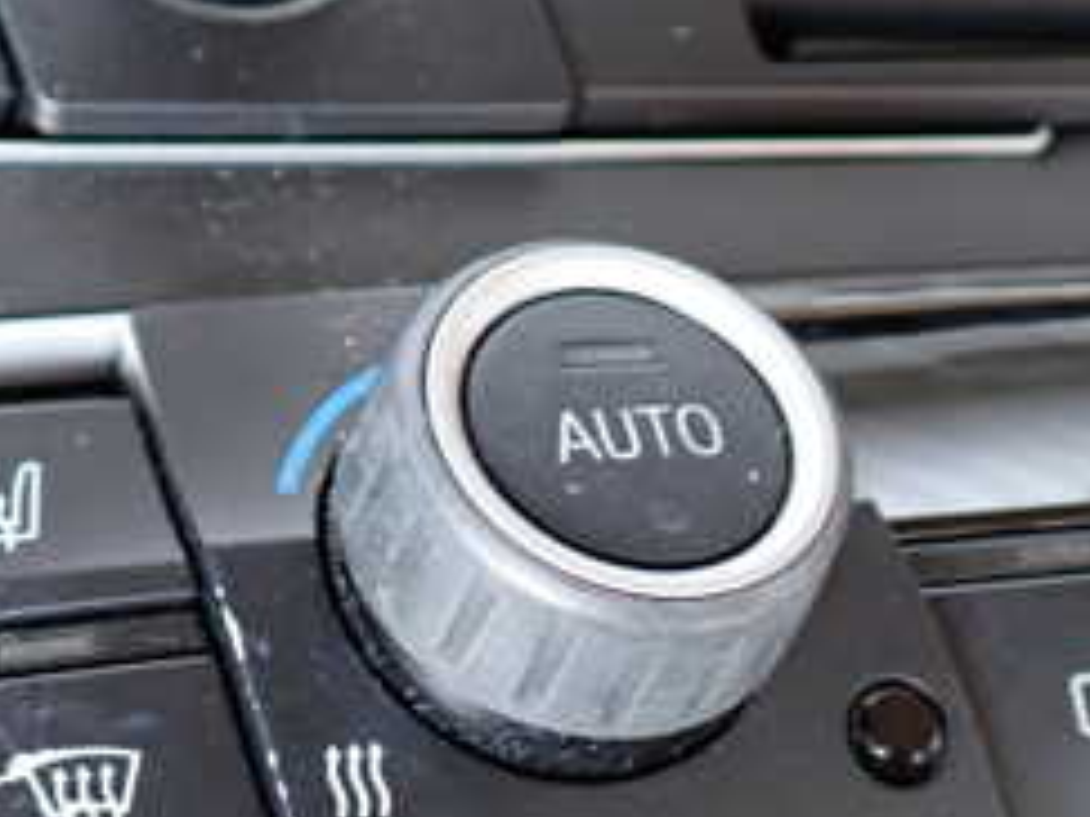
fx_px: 2329
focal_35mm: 74
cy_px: 678
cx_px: 256
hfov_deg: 26.0
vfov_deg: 19.6
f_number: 2.3
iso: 320
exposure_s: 1/30
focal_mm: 5.4
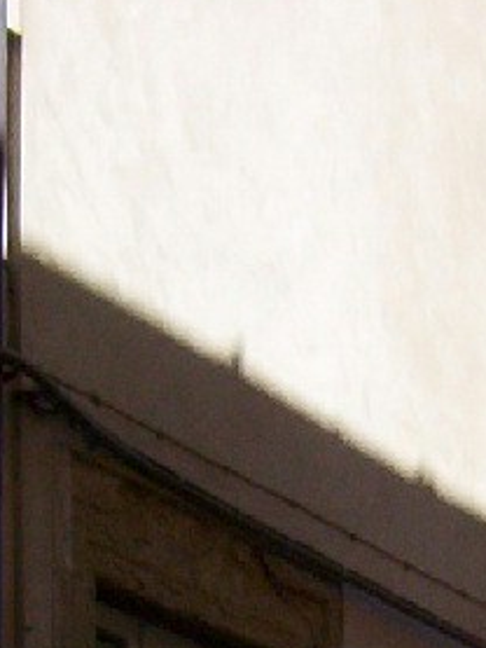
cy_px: 978
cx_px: 654
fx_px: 2881
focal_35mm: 154
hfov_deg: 9.5
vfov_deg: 12.2
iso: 100
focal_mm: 5.54
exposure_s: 1/643
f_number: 5.24
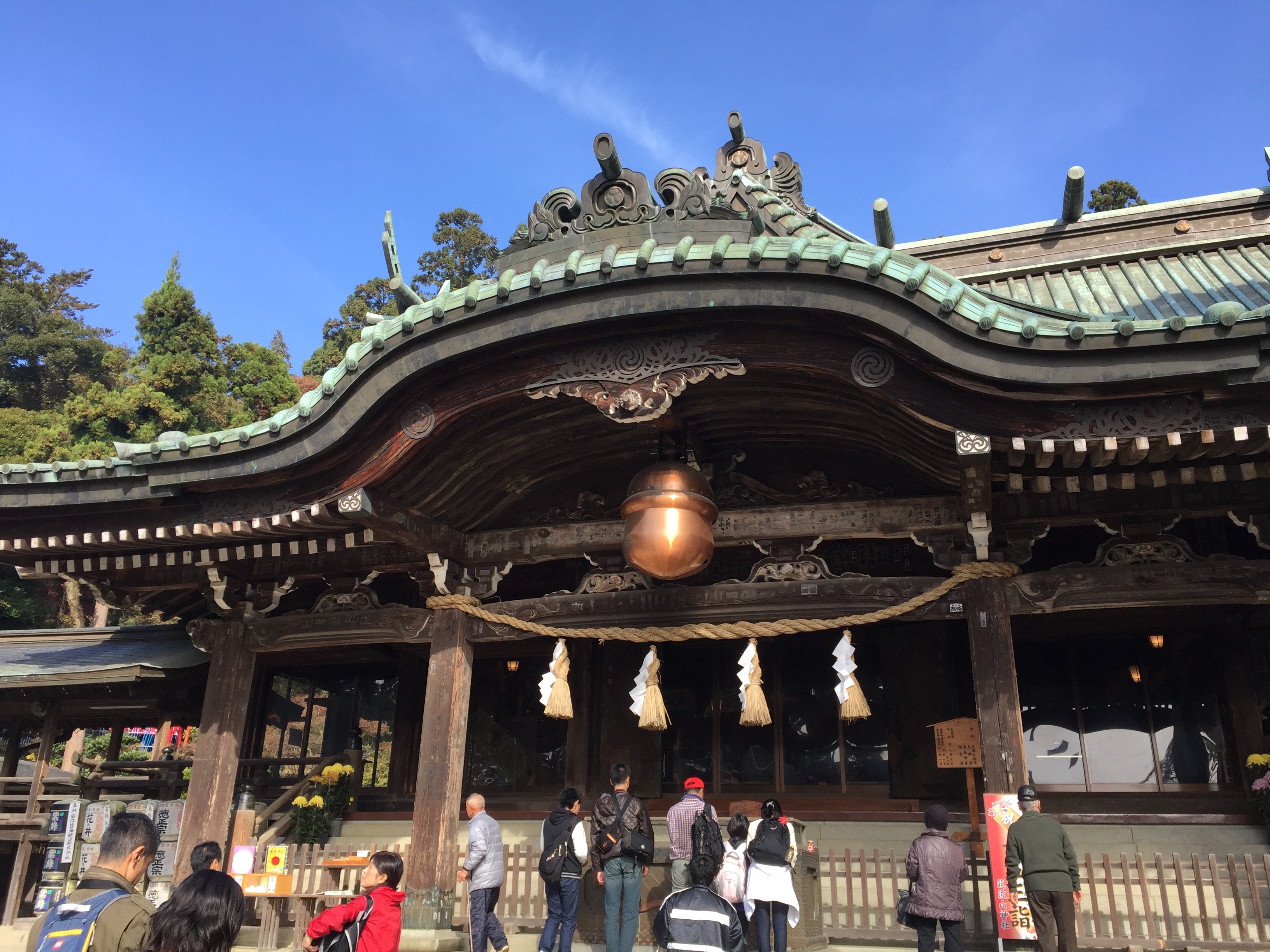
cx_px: 635
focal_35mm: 29
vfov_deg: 48.2
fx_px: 1064
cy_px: 476
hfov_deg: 61.7
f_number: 2.2
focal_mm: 4.15
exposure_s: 1/719
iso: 32
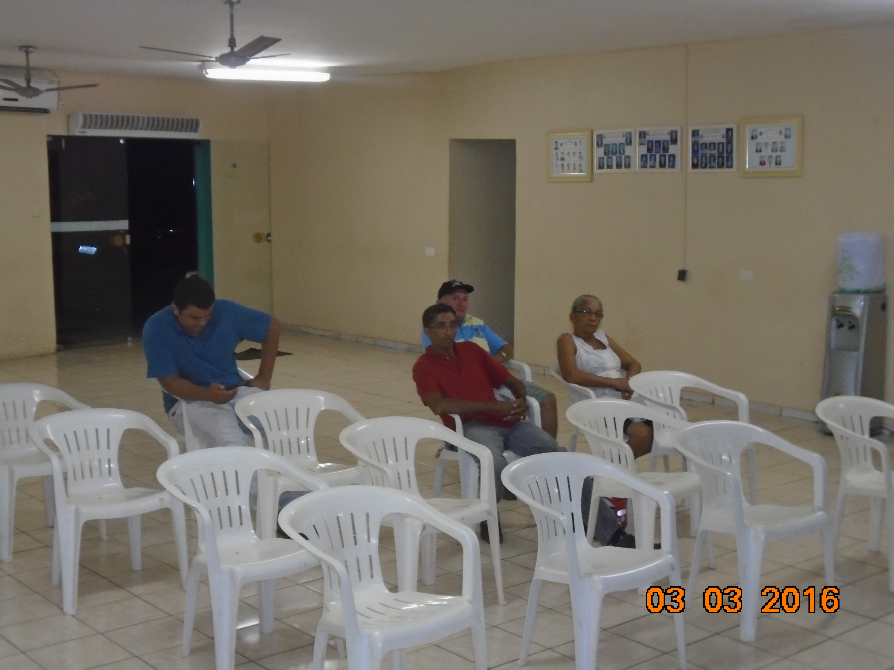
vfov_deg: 29.7
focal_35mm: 49
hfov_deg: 38.9
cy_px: 335
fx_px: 1265
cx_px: 447
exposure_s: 1/30
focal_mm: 8.7
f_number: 4.5
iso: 400
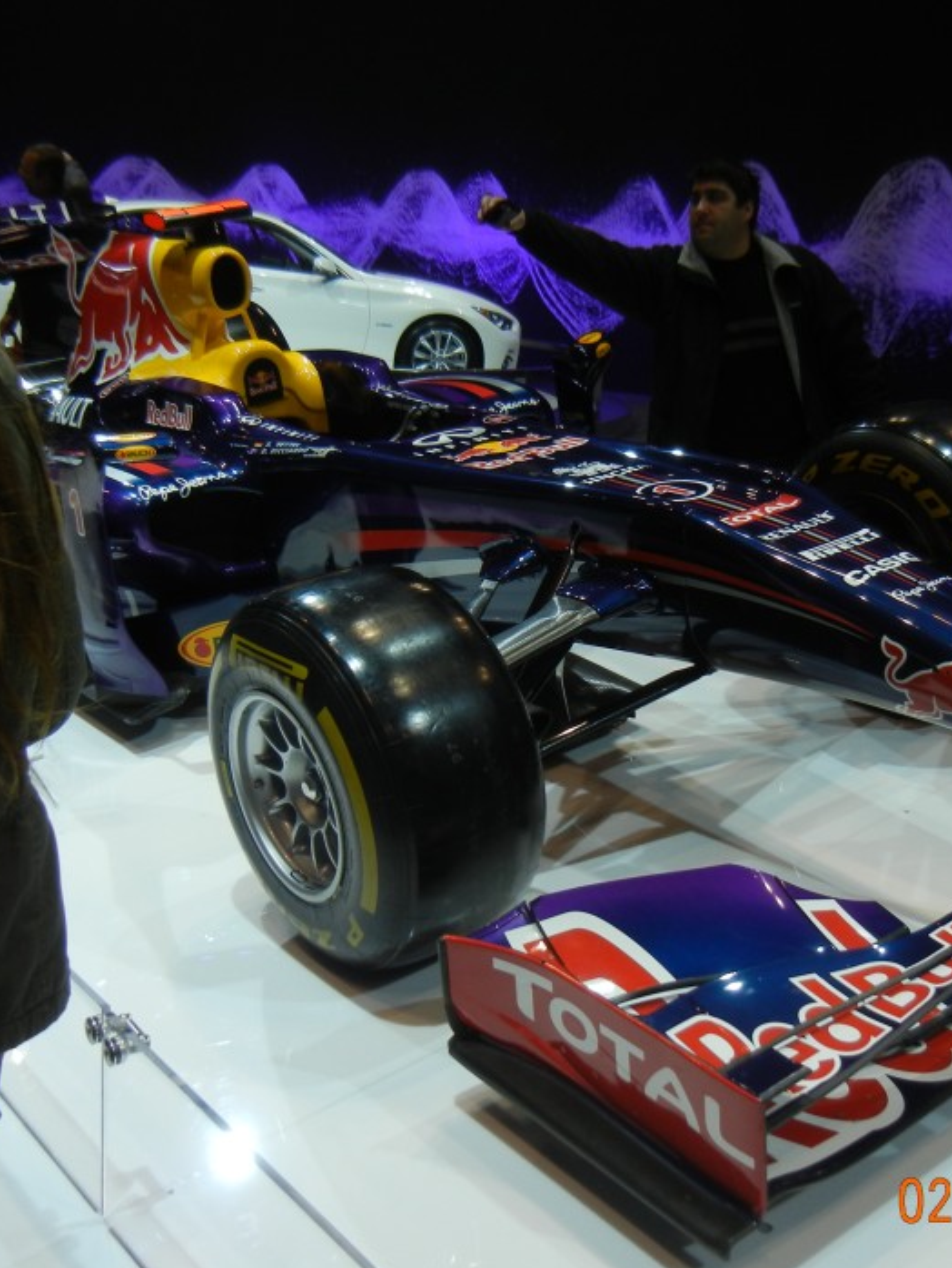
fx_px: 1612
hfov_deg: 32.8
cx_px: 540
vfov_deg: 42.9
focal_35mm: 44
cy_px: 649
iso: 160
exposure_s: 1/170
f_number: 3.5
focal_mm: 5.4
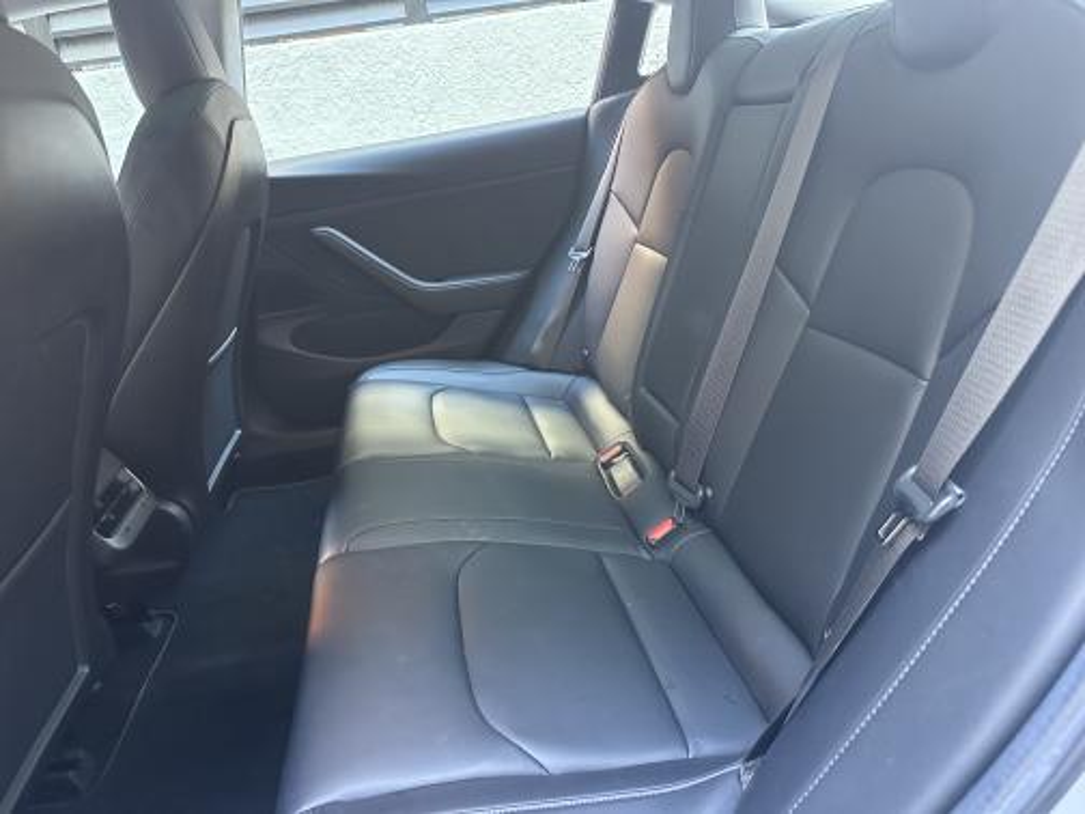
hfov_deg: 71.6
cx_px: 542
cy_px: 407
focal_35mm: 24
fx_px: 752
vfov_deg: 56.8
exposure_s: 1/60
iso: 800
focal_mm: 6.86
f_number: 1.78
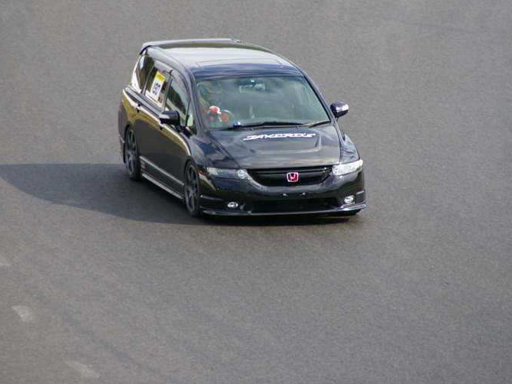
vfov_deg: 2.7
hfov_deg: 3.6
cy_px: 135
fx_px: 8147
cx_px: 252
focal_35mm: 551
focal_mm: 250
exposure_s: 1/250
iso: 200
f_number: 8
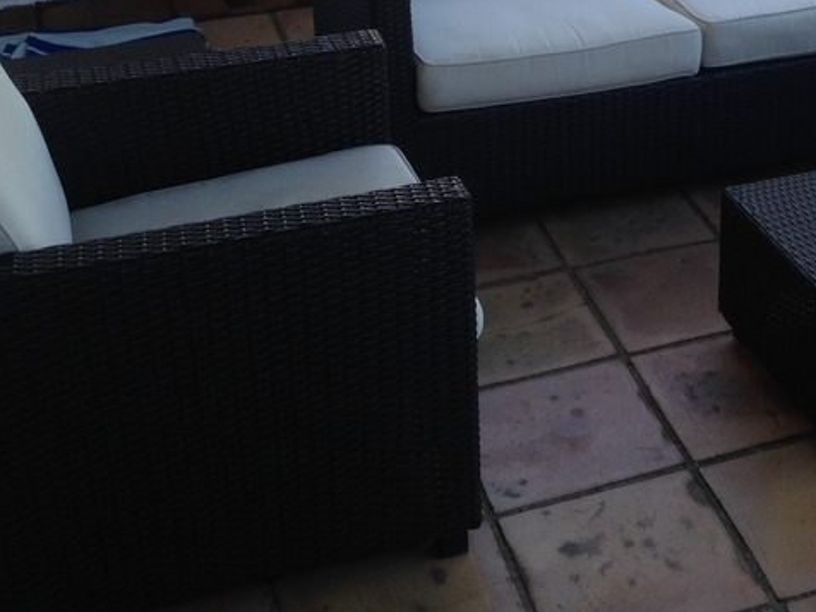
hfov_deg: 26.5
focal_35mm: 71
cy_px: 39
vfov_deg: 20.2
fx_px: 1674
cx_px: 725
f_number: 2.4
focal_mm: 4.12
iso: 50
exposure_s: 1/173
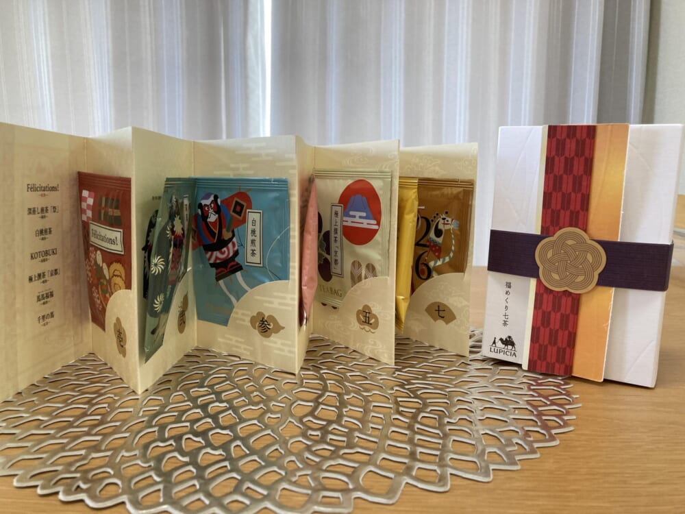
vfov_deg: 49.7
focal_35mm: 28
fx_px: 554
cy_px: 257
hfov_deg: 63.4
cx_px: 342
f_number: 1.8
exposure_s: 1/120
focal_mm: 3.99
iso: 80
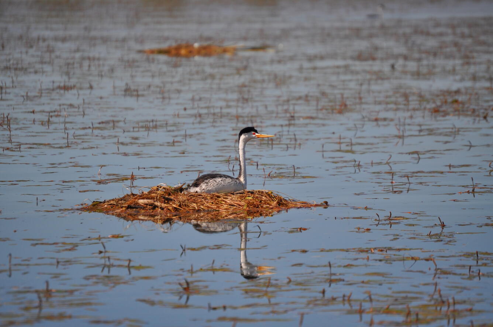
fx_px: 4103
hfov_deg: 6.9
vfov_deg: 4.6
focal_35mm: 300
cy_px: 164
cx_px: 246
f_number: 5.6
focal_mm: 200
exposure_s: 1/2000
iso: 250
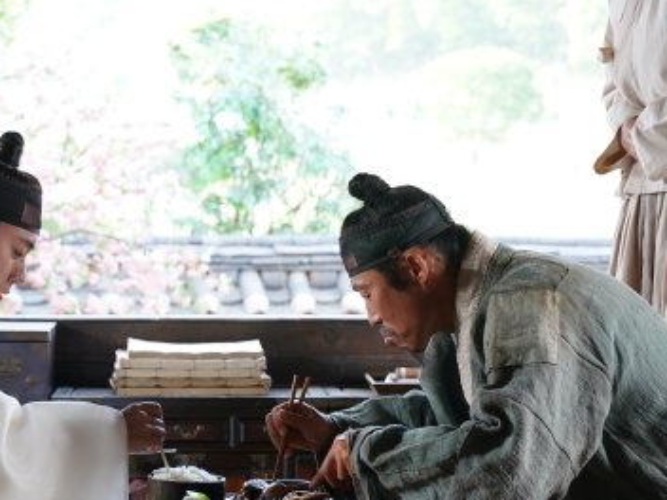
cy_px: 276
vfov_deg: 12.6
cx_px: 225
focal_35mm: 118
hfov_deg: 16.7
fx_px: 2274
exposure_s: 1/160
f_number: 4.5
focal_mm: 54
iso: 800
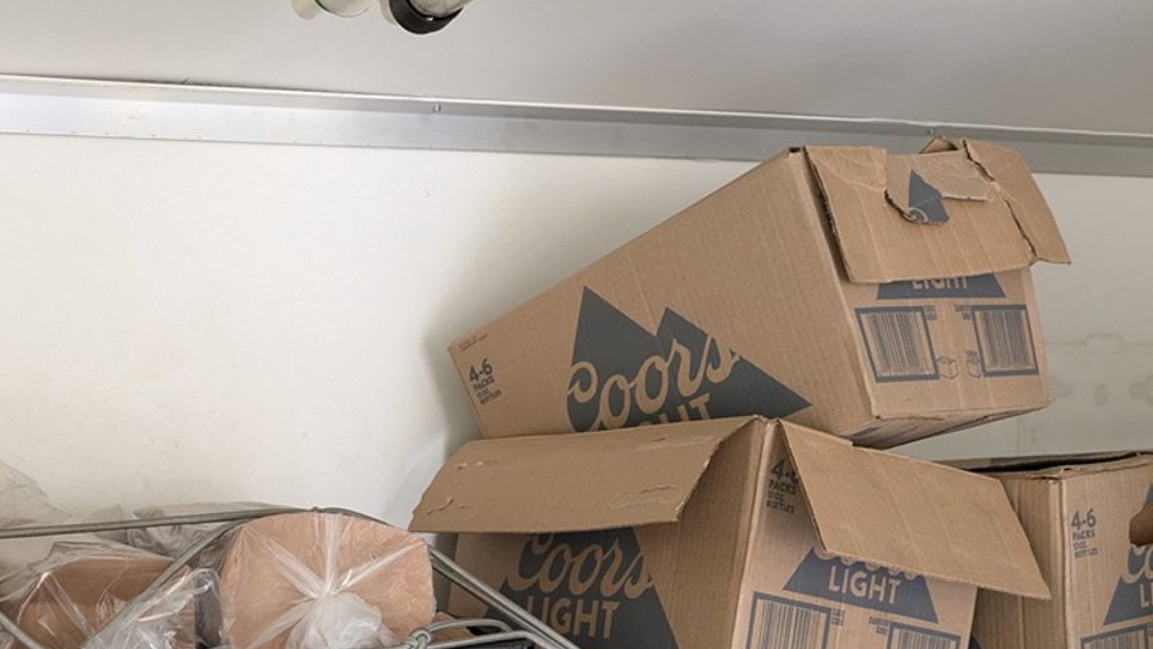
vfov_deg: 25.4
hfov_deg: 44.0
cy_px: 633
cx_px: 292
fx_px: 1376
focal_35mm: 45
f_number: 1.89
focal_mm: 5.43
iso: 362
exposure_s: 1/120
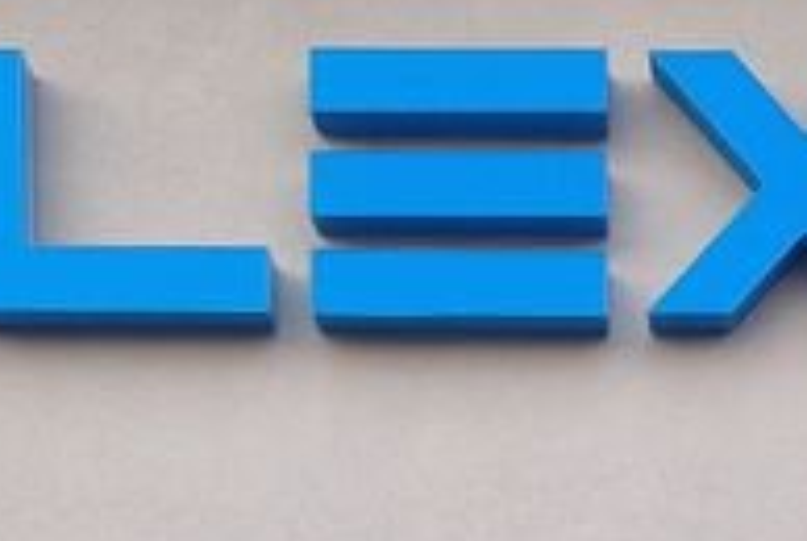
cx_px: 732
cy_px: 1590
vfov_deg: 9.0
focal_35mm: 126
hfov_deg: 16.0
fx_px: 2829
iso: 50
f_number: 1.8
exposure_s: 1/523
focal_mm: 5.4
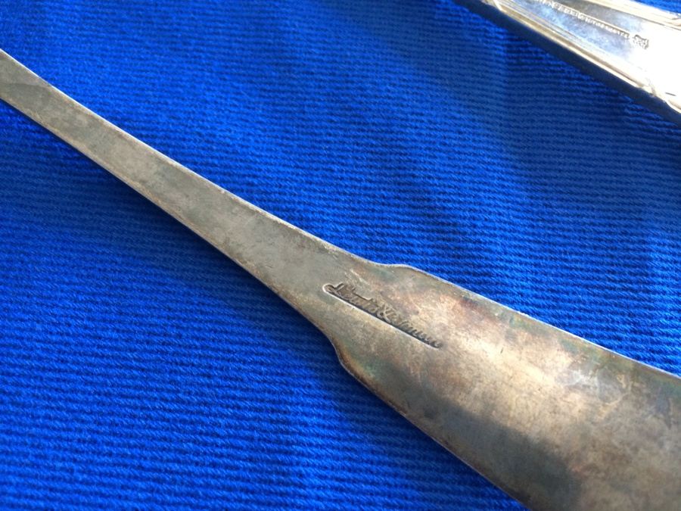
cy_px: 256
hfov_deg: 60.0
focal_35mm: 30
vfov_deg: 46.8
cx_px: 340
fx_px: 590
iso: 200
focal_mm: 4.12
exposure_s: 1/30
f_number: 2.2
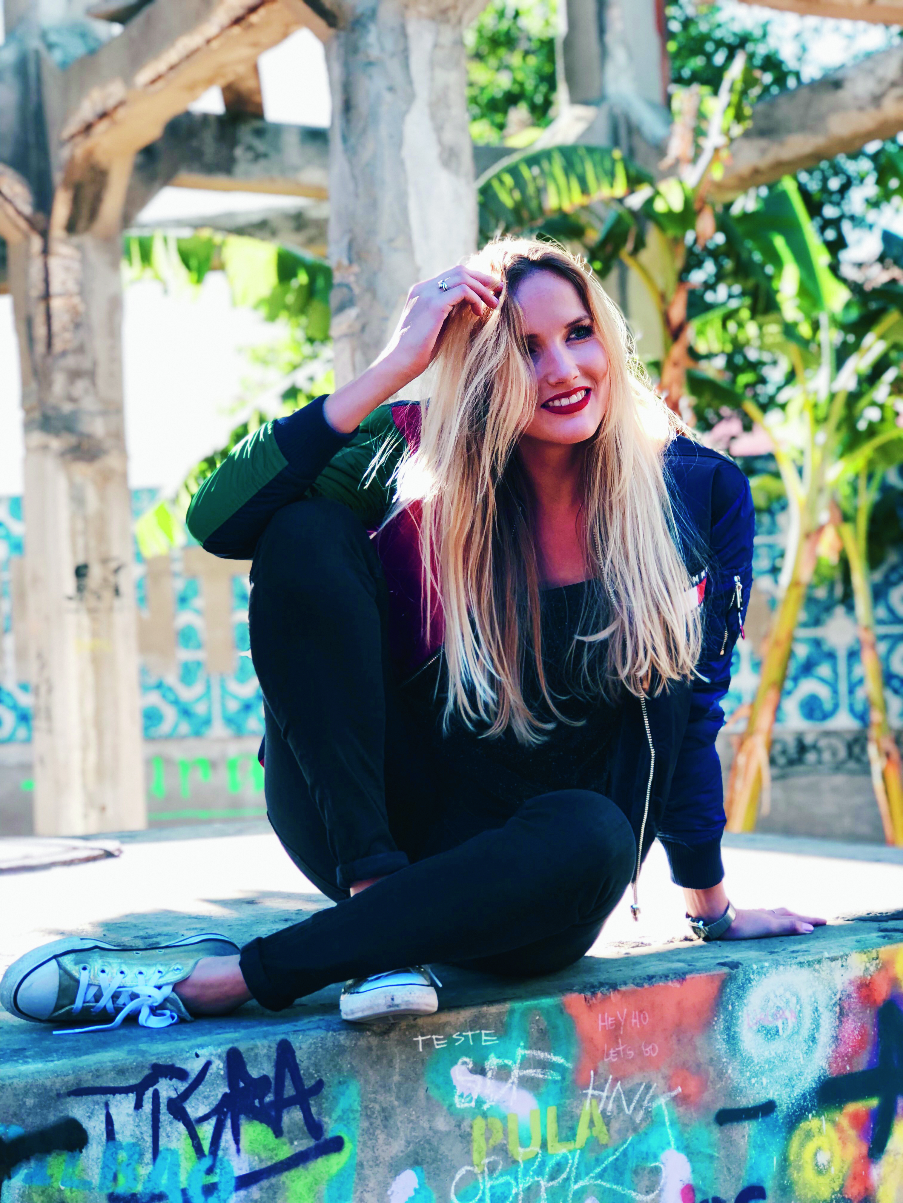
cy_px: 602
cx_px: 452
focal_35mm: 57
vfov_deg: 33.8
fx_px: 1983
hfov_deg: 25.7
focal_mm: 6.6
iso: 64
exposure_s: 1/100
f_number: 2.8
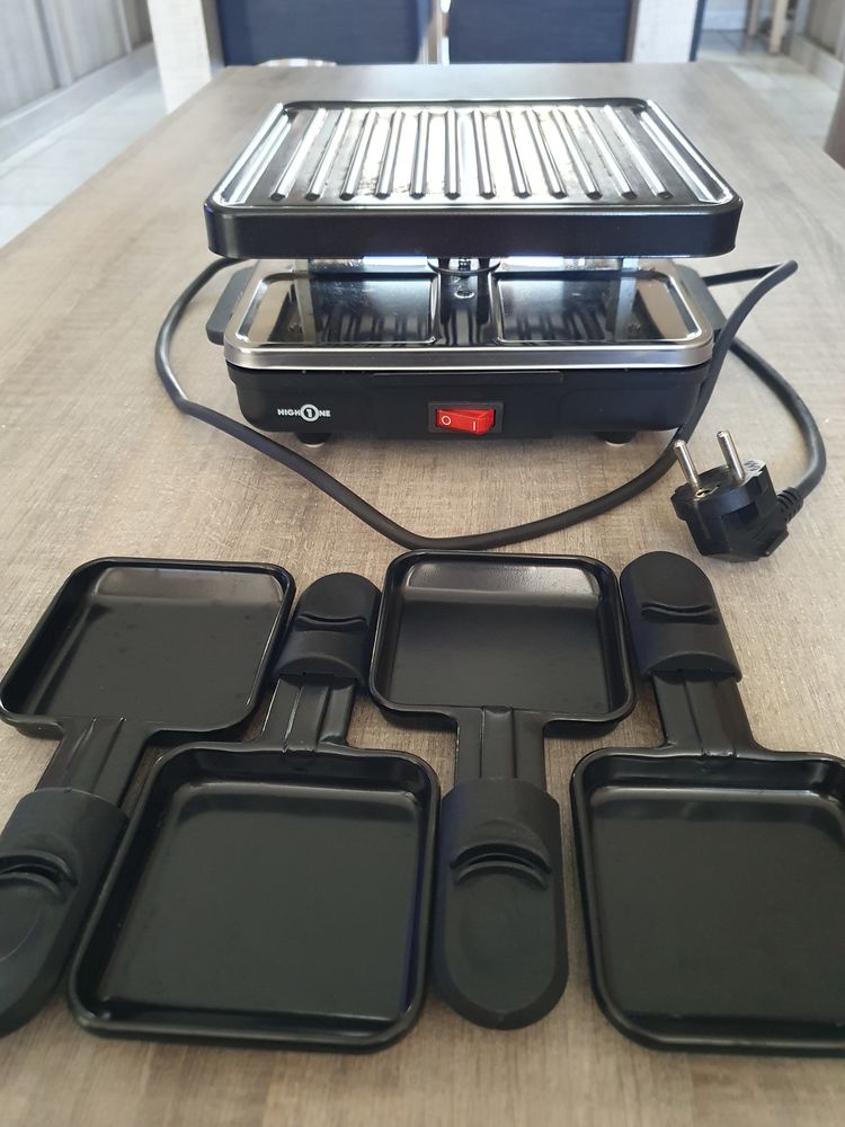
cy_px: 564
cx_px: 422
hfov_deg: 53.1
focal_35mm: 26
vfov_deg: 67.3
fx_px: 846
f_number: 1.5
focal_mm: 4.32
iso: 500
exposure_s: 1/50
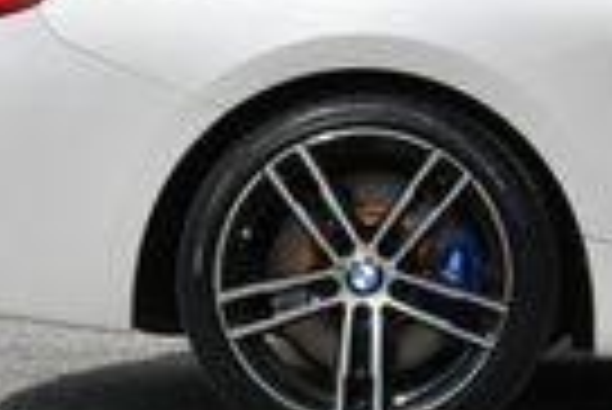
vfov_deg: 4.5
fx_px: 5122
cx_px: 1112
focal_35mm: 301
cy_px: -293
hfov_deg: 6.7
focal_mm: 32
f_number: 10
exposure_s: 1/400
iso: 100
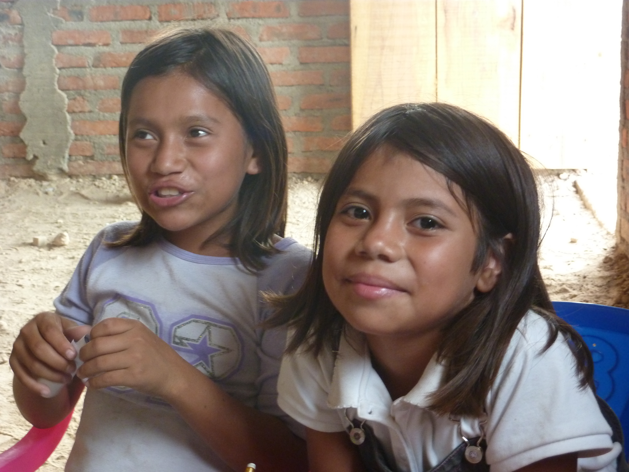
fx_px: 1145
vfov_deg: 23.3
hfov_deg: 30.7
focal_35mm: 63
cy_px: 236
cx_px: 314
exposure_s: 1/20
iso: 400
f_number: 4
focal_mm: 10.3
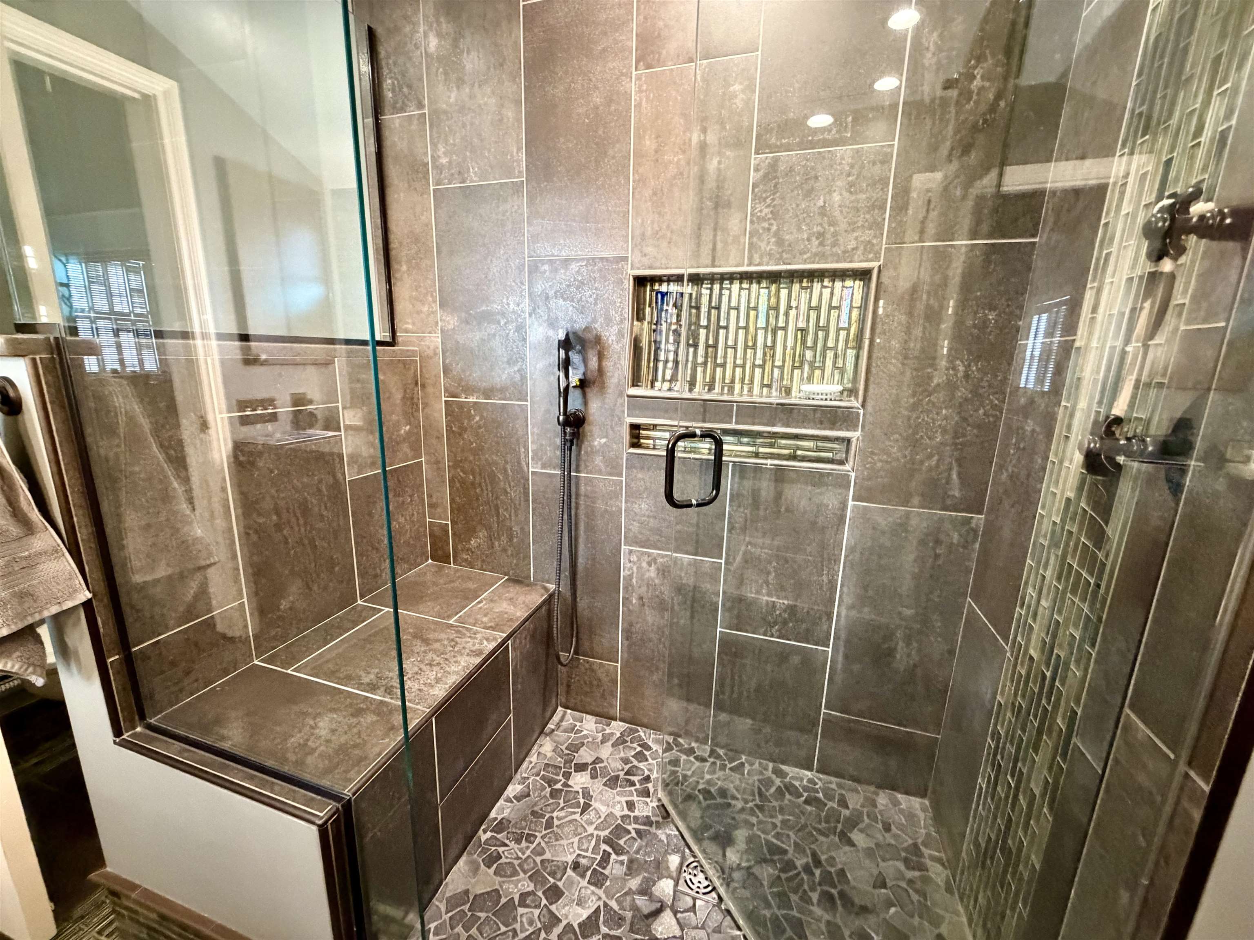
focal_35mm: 14
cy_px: 470
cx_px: 627
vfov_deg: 85.7
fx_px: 507
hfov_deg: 102.1
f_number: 2.2
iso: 1000
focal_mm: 2.22
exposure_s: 1/40
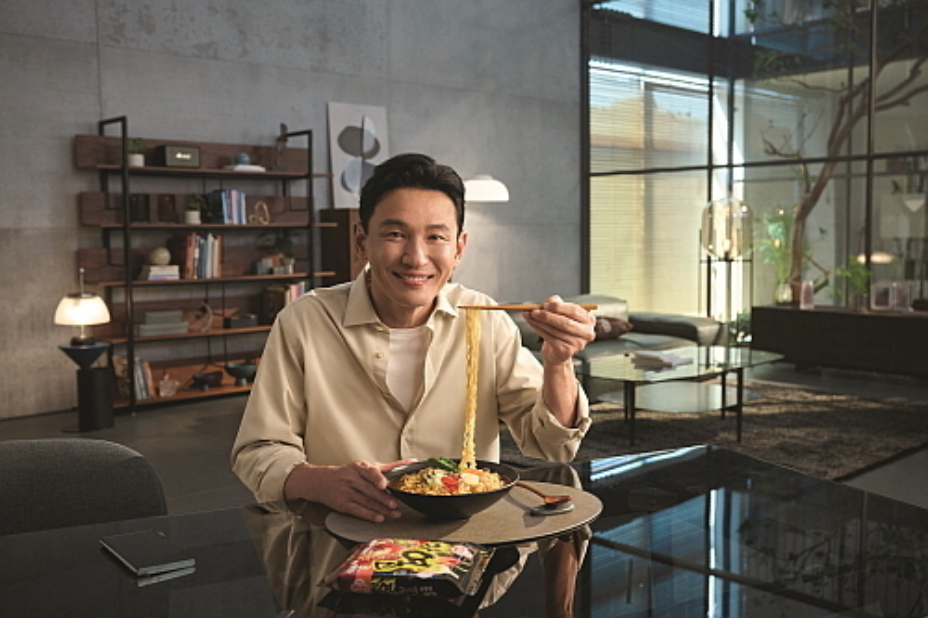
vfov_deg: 36.8
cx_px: 464
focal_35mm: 36
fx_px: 928
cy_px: 309
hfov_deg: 53.1
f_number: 4.5
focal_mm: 36
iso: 1600
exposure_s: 1/125
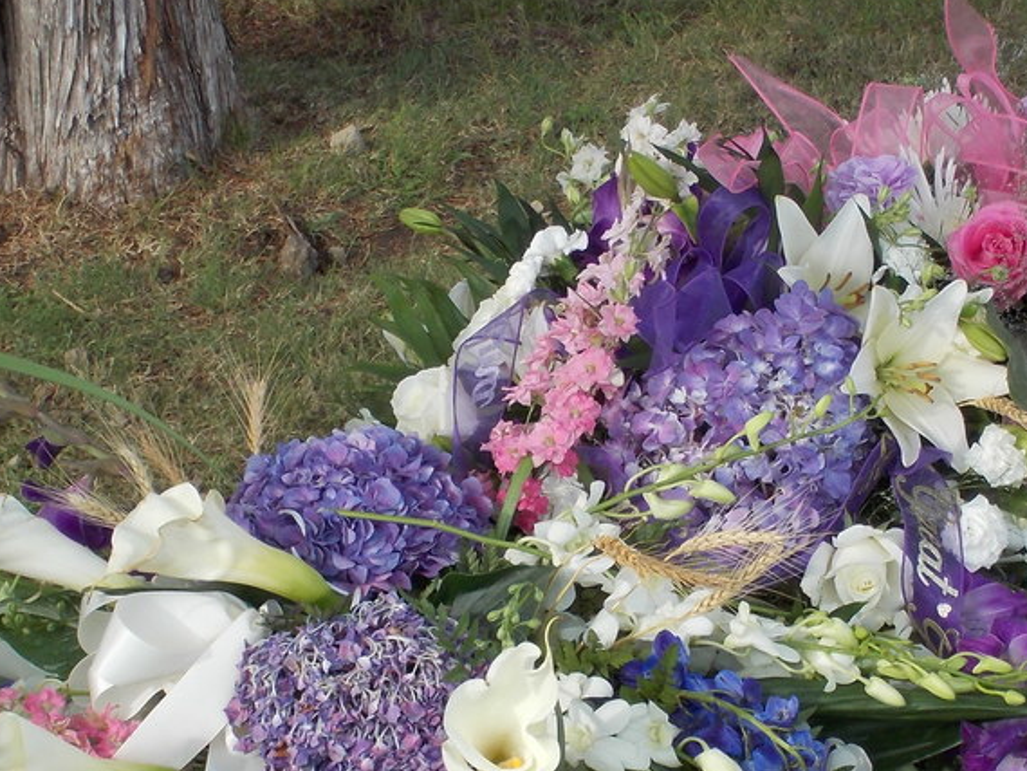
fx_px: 3887
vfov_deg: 11.3
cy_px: 563
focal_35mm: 131
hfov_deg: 15.0
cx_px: 570
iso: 80
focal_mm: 9.7
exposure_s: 1/200
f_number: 5.3
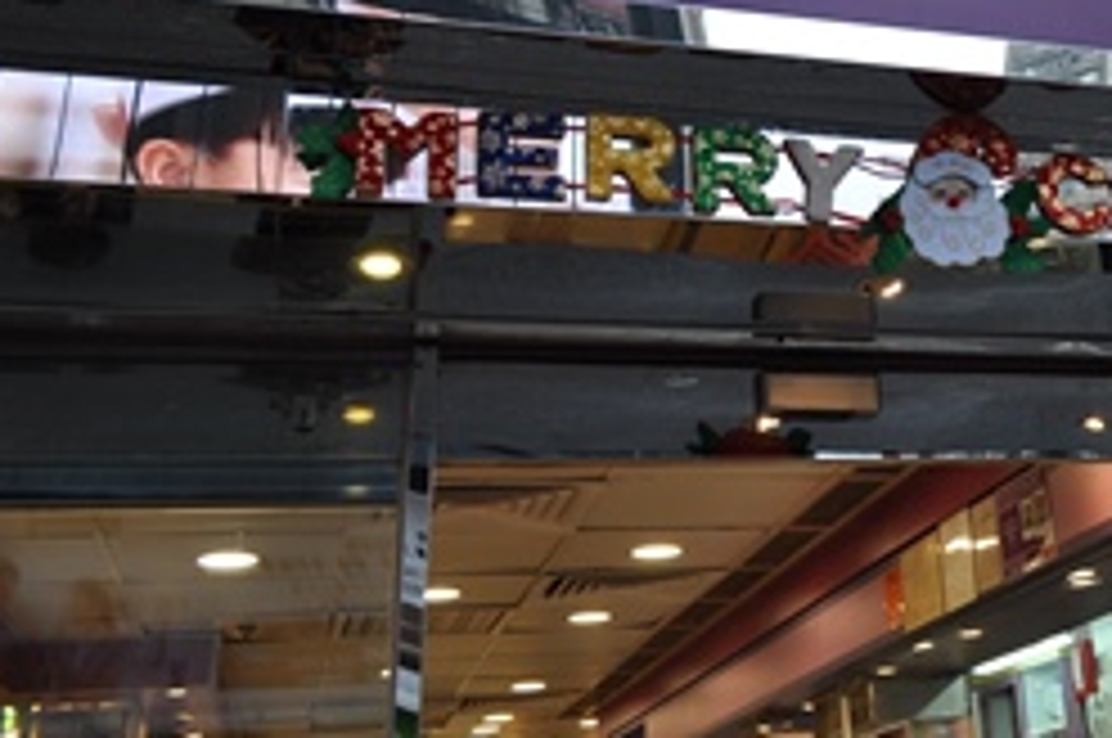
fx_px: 1512
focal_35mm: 49
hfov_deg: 37.9
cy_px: 148
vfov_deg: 26.9
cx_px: 986
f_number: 4.5
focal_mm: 18
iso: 400
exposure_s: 1/80
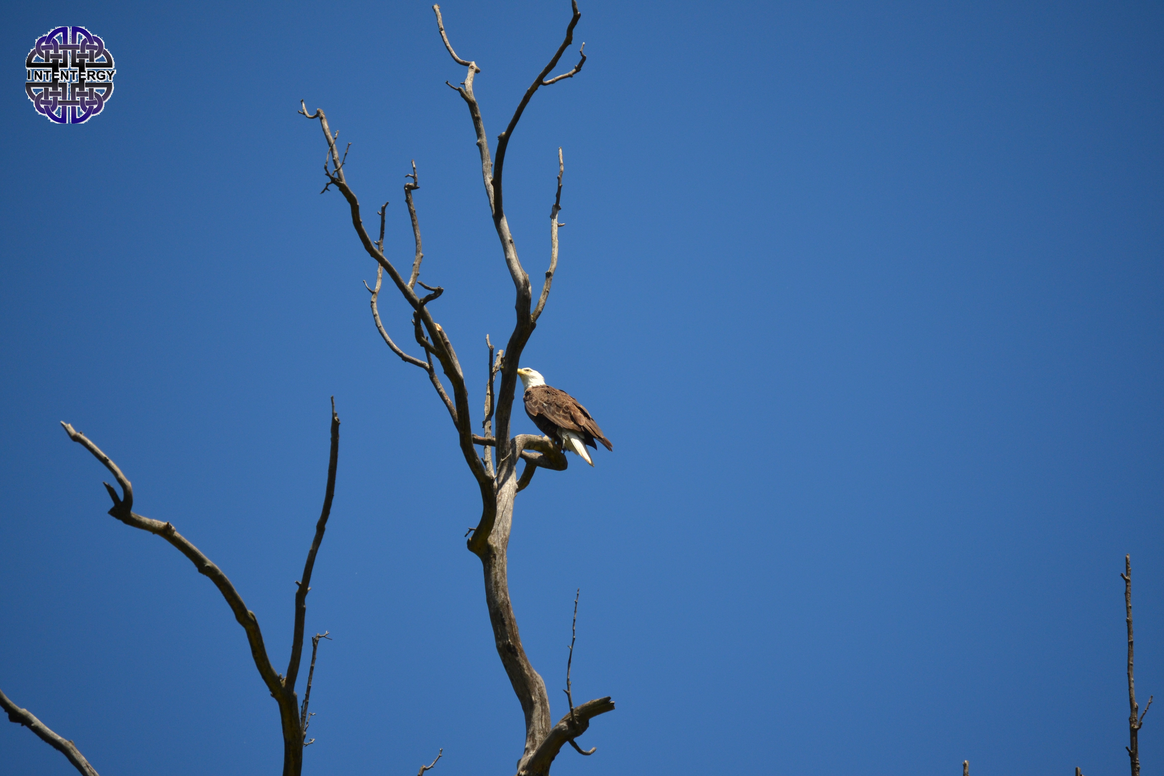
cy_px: 388
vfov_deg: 5.2
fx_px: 8487
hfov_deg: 7.8
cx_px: 582
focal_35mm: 262
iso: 320
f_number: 5.6
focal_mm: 175
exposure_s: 1/2000
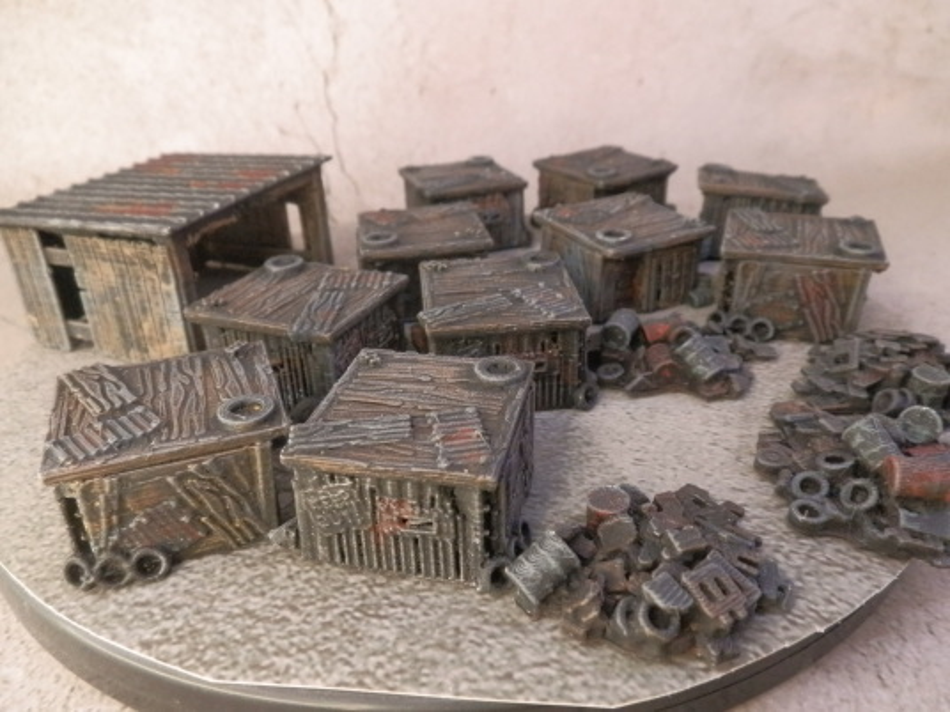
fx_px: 768
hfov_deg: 63.4
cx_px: 475
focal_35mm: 28
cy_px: 356
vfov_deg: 49.7
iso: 400
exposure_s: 1/60
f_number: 3.1
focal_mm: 5
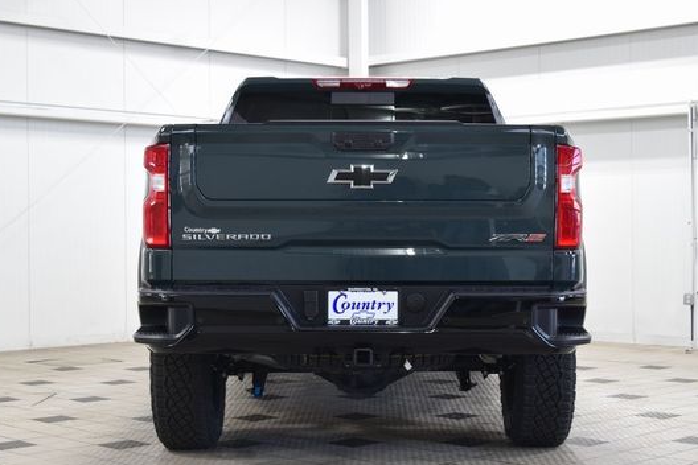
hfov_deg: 31.6
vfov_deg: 21.4
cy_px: 256
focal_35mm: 64
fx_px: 1233
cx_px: 365
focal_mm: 35
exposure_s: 1/15
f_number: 6.3
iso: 720
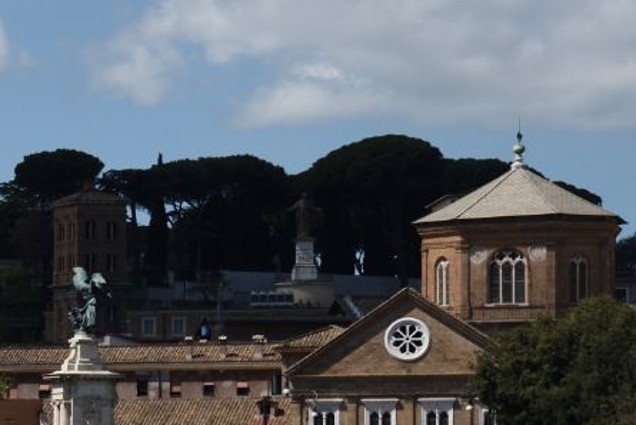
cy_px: 429
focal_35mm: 221
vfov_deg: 6.2
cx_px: -699
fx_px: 3905
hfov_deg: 8.7
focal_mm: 48
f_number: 10
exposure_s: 1/400
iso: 160
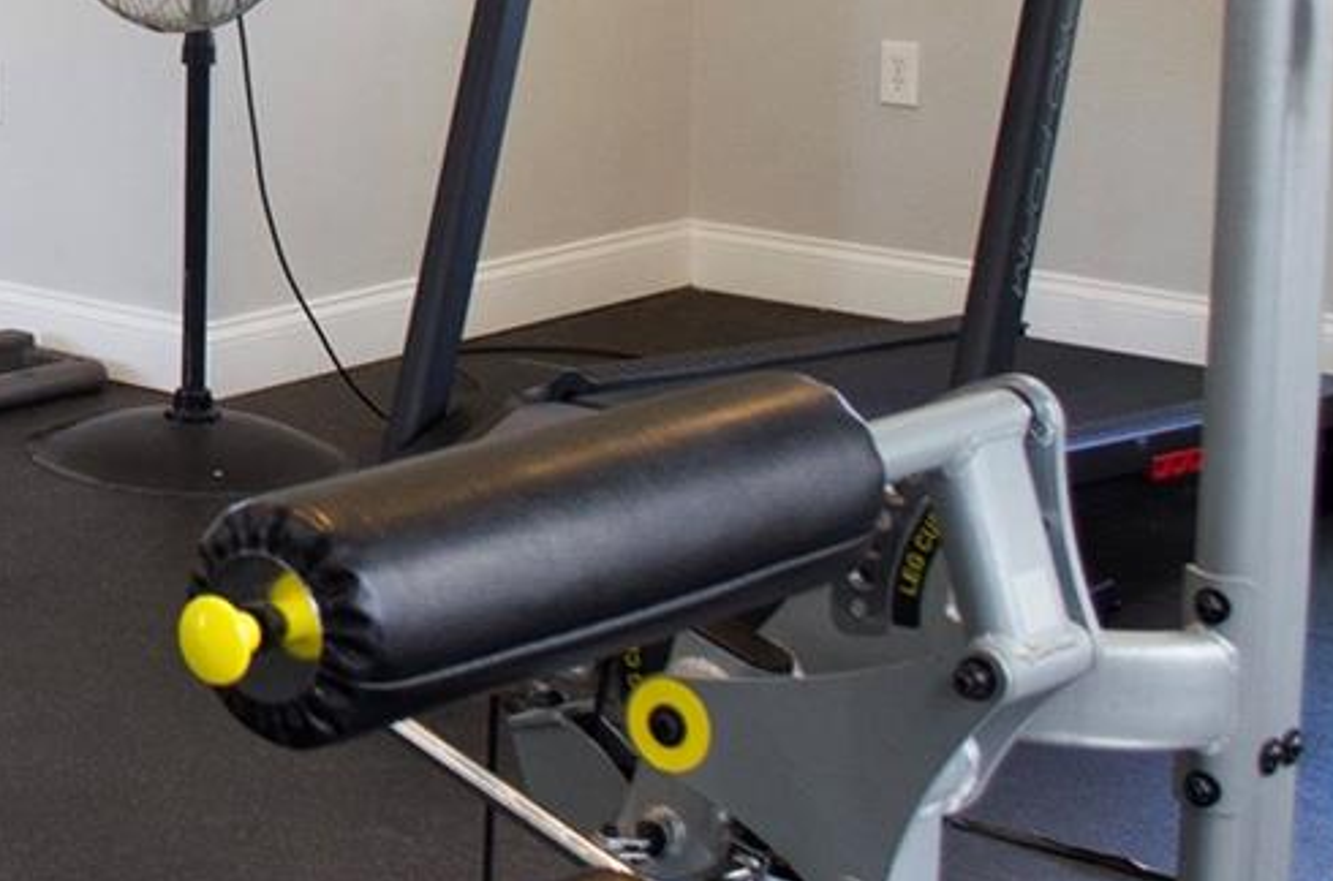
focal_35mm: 98
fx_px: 3619
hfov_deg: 19.2
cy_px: -175
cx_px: -424
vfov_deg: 13.5
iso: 400
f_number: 4
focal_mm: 20
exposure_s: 1/60
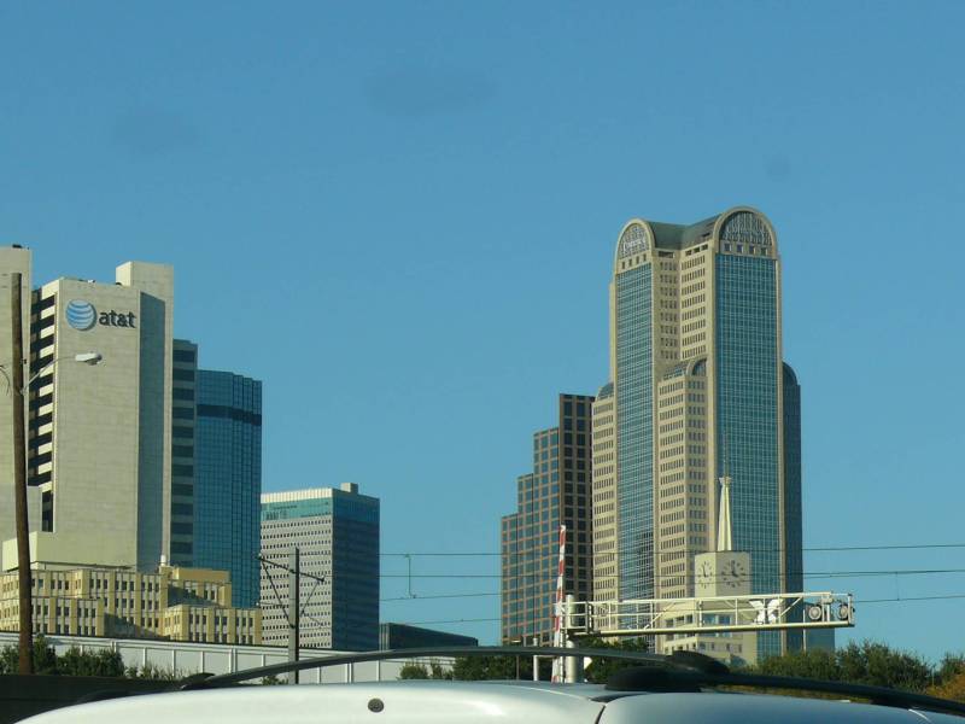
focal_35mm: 141
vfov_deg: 10.5
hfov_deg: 14.0
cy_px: 362
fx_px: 3931
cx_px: 482
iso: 100
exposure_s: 1/500
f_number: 5.6
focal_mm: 16.7
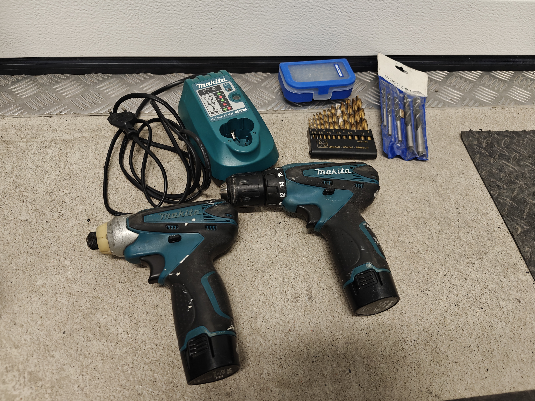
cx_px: 268
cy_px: 200
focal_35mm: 23
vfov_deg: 58.9
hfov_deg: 73.9
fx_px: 355
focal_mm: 6.06
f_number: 1.6
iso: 500
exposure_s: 1/100
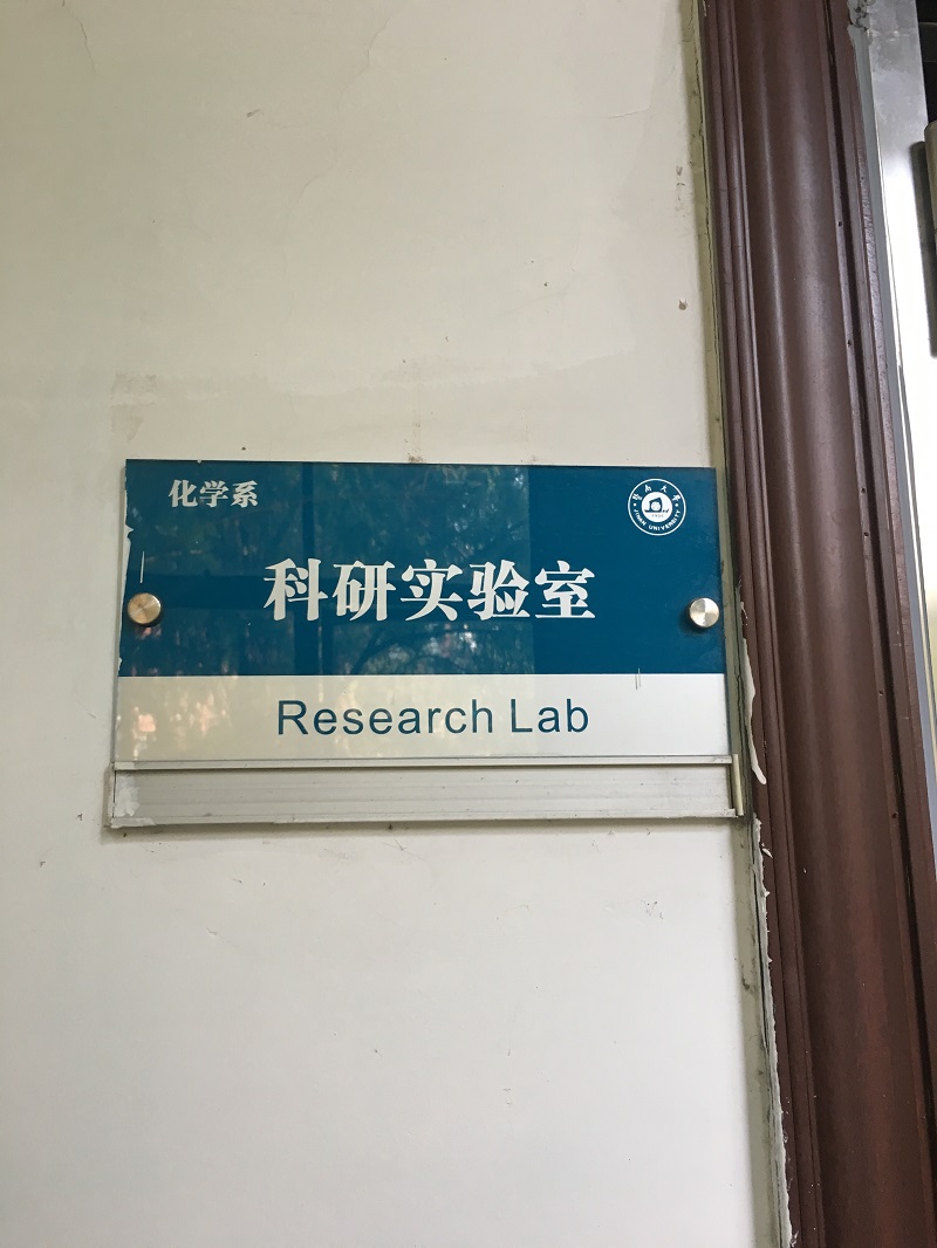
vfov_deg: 61.6
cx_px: 468
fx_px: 1046
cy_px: 624
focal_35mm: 29
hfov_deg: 48.2
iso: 64
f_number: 2.2
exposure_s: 1/33
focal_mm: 4.15
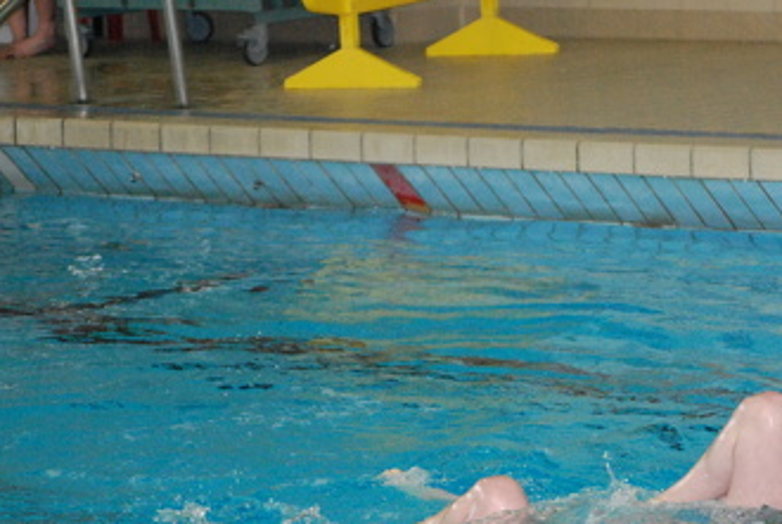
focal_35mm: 250
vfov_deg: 5.5
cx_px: 595
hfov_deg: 8.2
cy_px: 365
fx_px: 5438
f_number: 4.5
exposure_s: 1/125
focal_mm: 86
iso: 1600
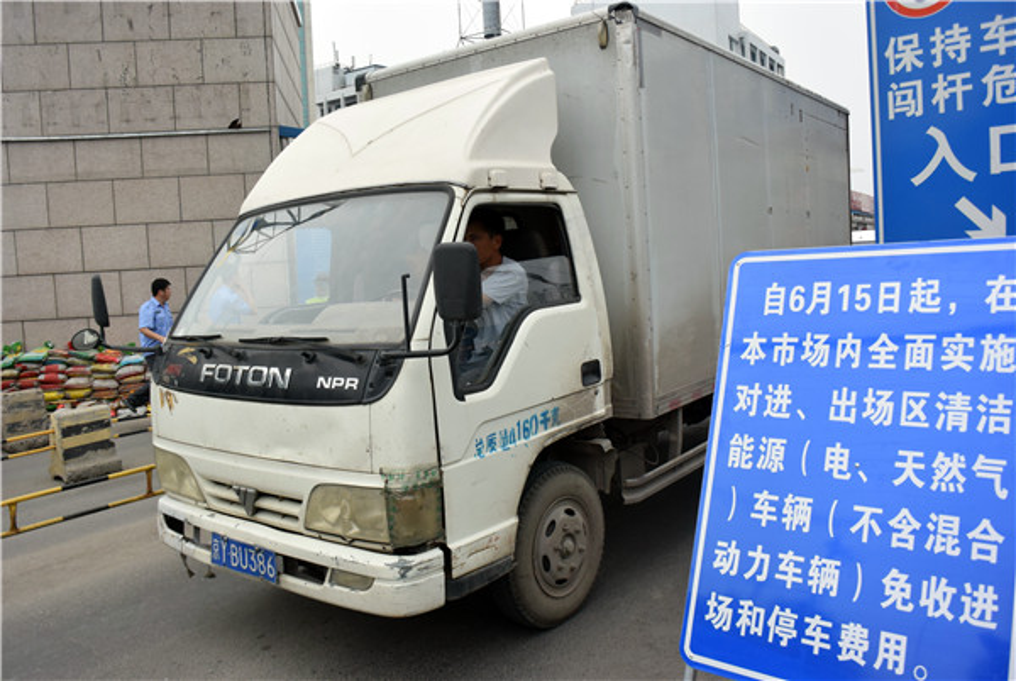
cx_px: 508
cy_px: 340
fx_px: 763
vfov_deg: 48.1
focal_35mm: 27
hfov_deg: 67.3
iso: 160
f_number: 3.5
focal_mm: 10
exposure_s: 1/800
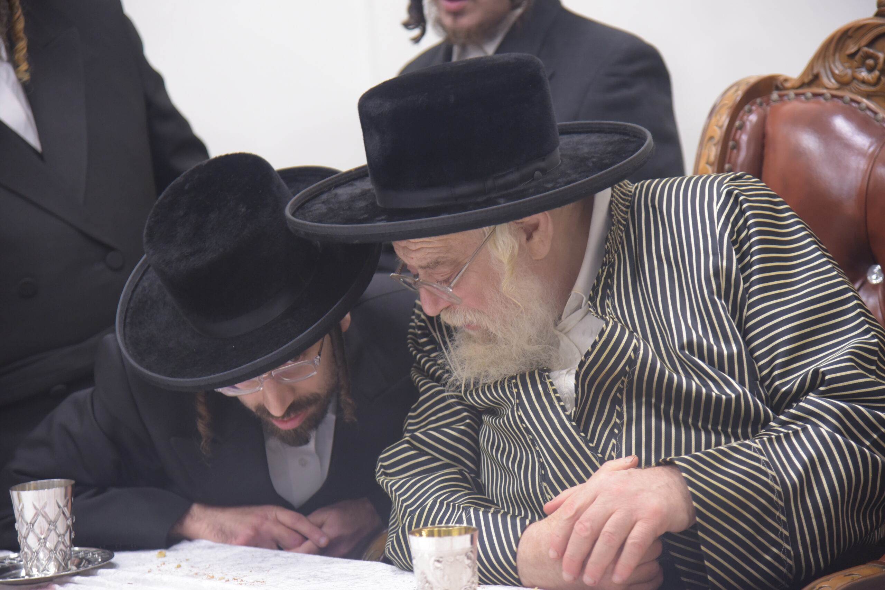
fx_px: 2581
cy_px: 295
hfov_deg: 19.5
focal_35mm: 105
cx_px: 442
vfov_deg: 13.0
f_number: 4.5
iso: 2000
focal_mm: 105
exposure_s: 1/160
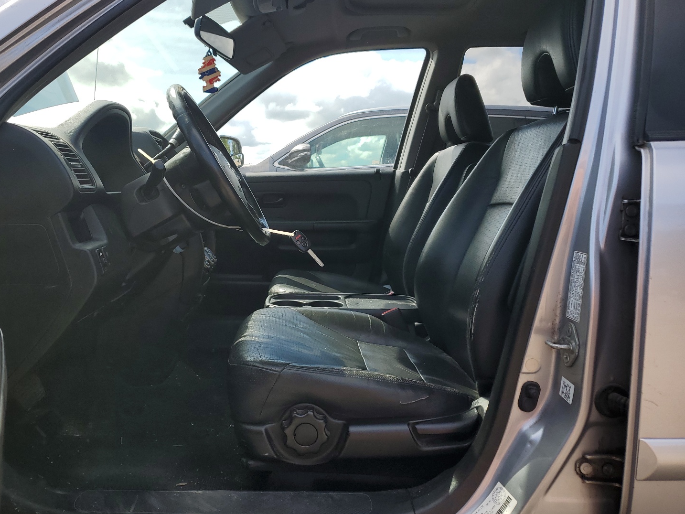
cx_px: 303
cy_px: 241
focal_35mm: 29
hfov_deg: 61.5
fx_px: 574
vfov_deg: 48.2
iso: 50
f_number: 1.5
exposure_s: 1/1429
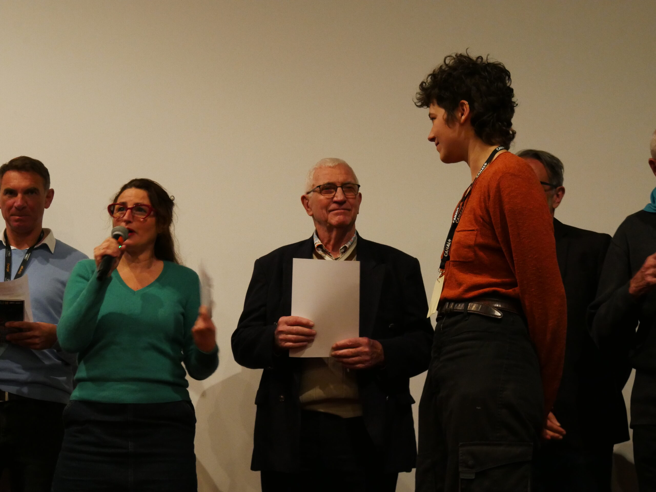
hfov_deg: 26.3
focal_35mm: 74
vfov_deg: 19.9
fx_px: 1403
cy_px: 246
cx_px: 328
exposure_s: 1/15
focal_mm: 37
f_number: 4.6
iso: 3200
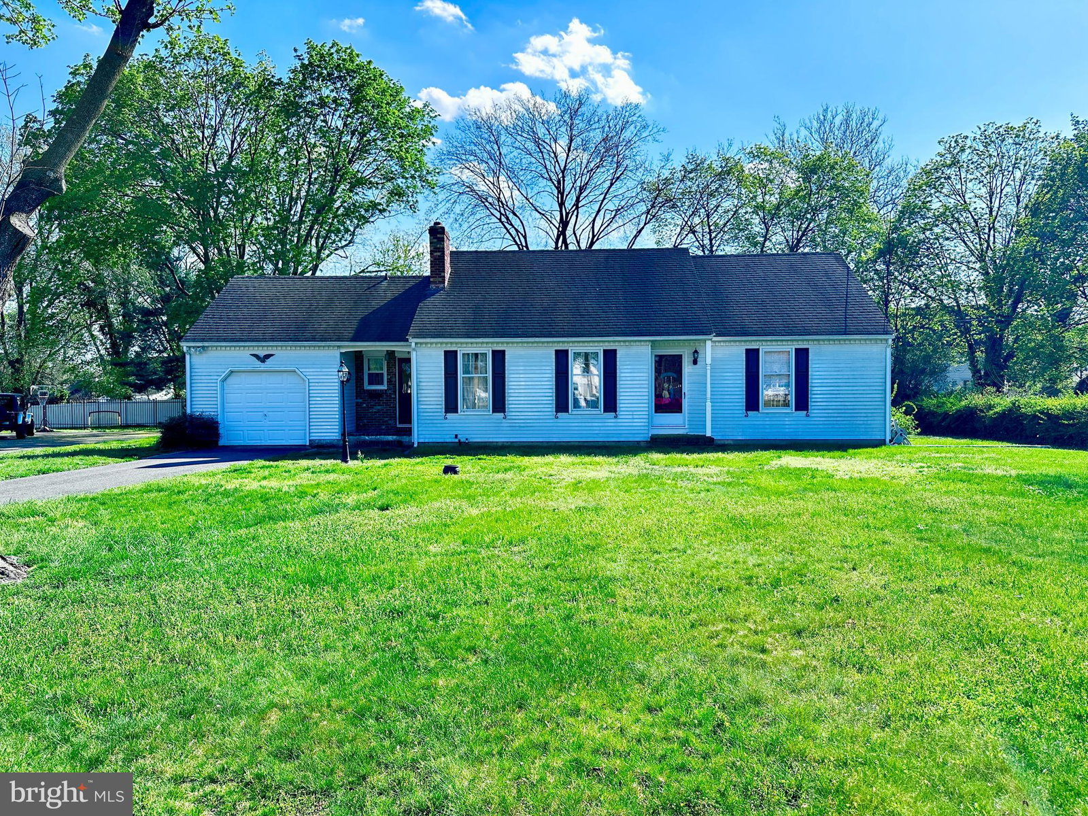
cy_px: 408
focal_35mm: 24
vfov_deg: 56.8
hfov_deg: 71.6
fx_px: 754
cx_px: 544
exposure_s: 1/1639
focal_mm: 6.86
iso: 80
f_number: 1.78
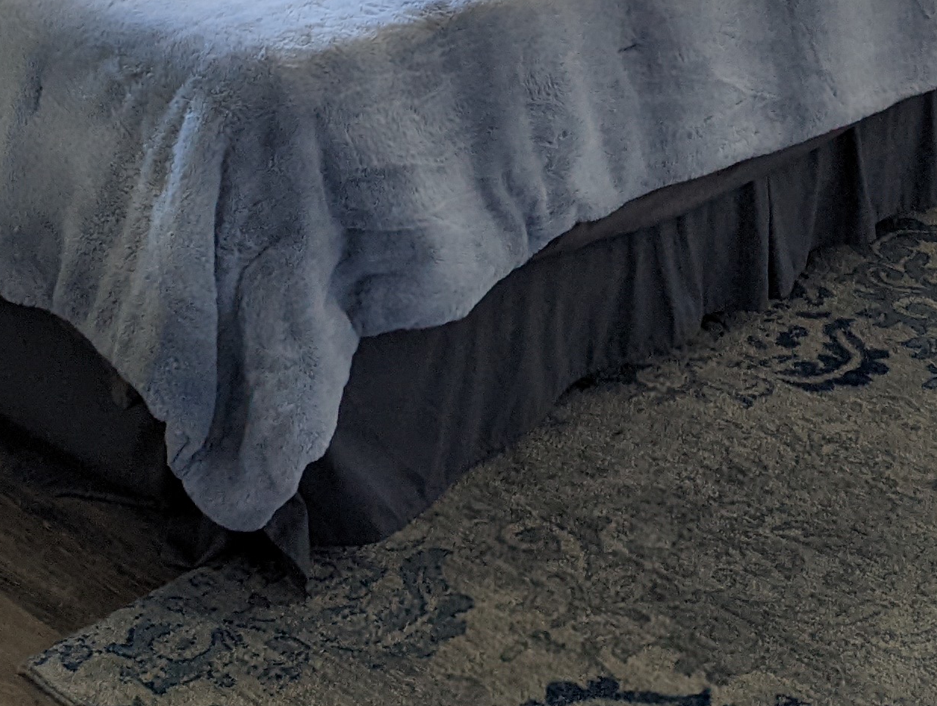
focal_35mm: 79
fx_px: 2142
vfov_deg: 17.6
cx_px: 347
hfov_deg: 24.6
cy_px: -186
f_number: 1.85
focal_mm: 6.81
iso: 66
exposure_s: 1/29.9
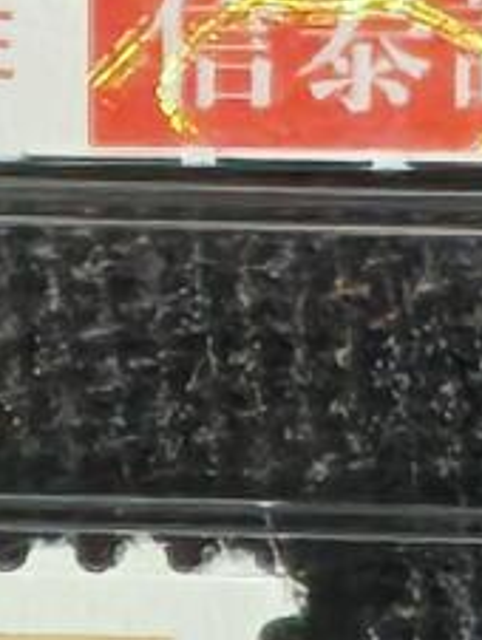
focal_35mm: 811
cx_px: -700
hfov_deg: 1.8
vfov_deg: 2.4
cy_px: 1424
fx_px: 15028
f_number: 1.5
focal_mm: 4.94
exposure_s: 1/2567
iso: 50
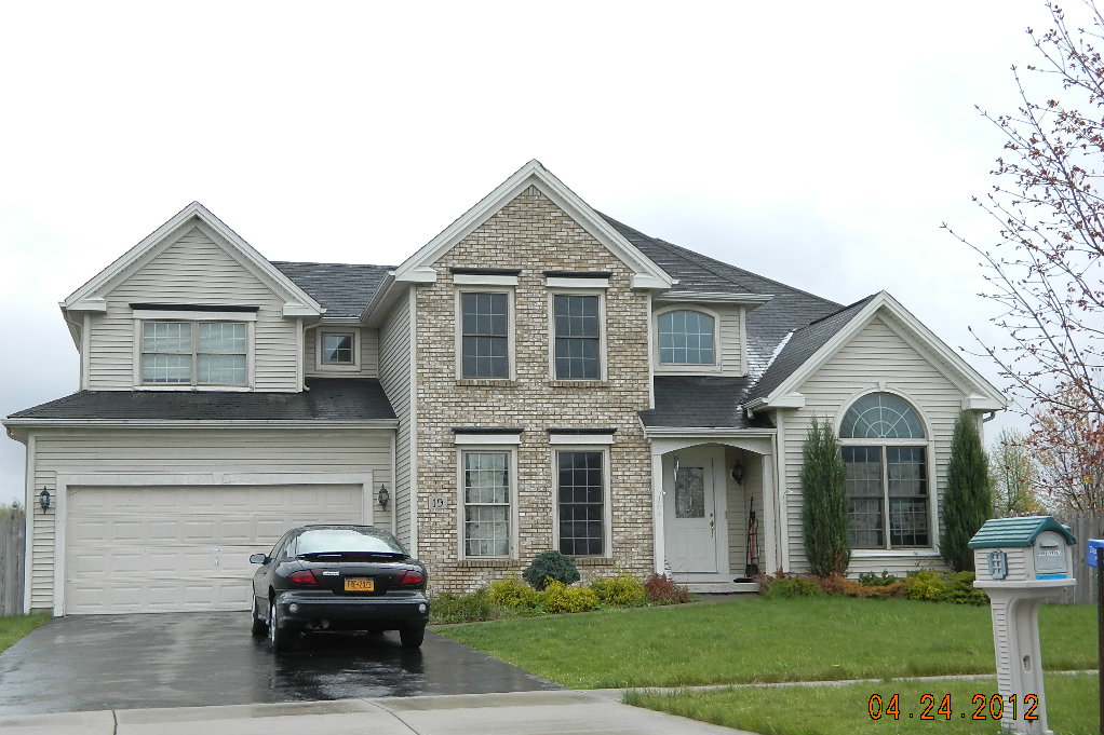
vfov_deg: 27.5
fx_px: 1502
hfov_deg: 40.3
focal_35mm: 49
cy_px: 380
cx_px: 552
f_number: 3.6
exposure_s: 1/500
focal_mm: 8.4
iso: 80
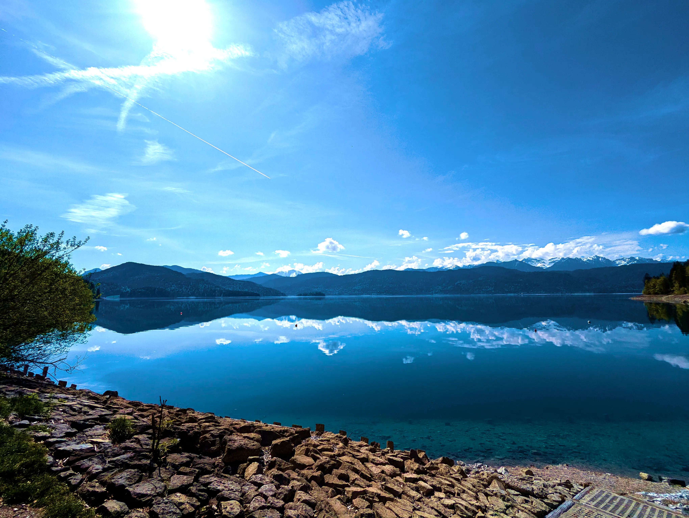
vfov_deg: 78.2
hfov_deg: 94.4
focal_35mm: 16
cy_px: 259
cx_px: 344
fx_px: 319
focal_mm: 2.35
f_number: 2.2
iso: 51
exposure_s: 1/5464
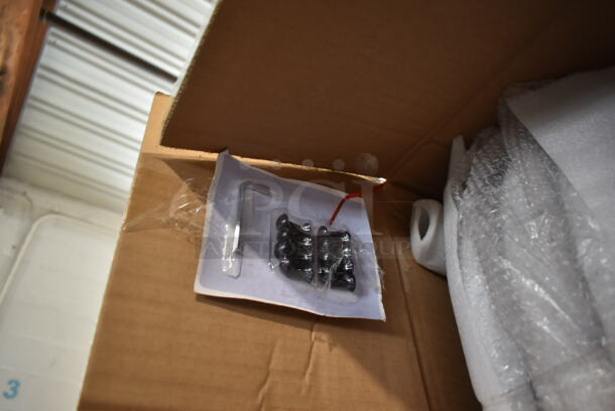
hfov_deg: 67.3
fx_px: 462
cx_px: 308
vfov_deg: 48.0
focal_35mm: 27
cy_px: 206
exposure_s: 1/30
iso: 640
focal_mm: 18
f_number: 3.5
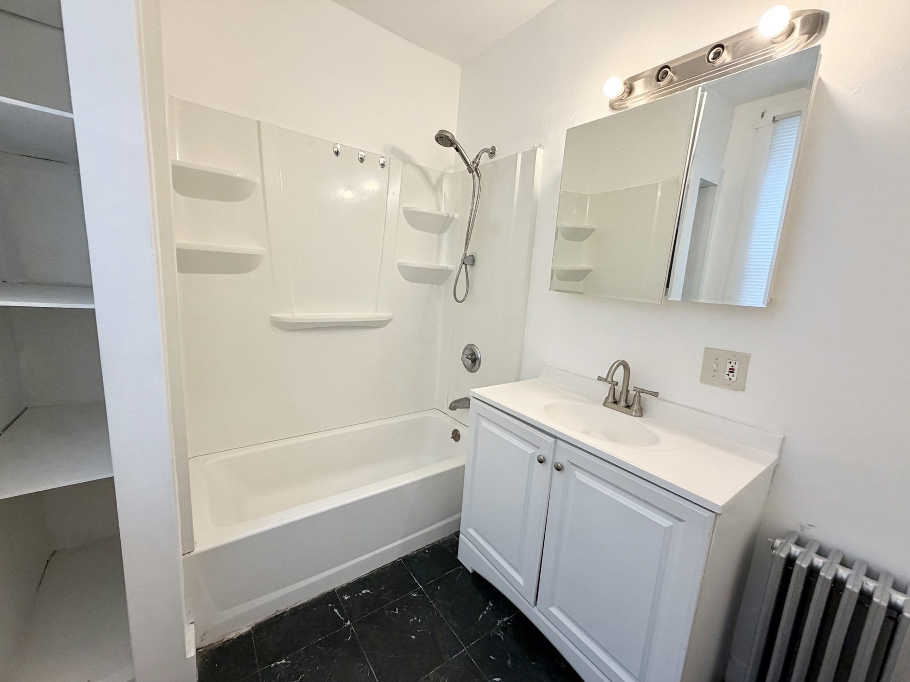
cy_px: 341
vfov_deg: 85.7
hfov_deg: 102.1
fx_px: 368
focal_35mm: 14
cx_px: 455
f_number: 2.2
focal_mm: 2.22
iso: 250
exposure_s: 1/120
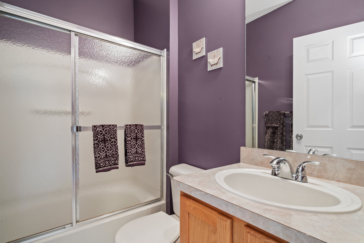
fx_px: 172
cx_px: 182
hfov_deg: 93.3
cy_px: 122
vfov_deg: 70.4
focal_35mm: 17
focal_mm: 17
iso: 320
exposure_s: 1/1.67
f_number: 11
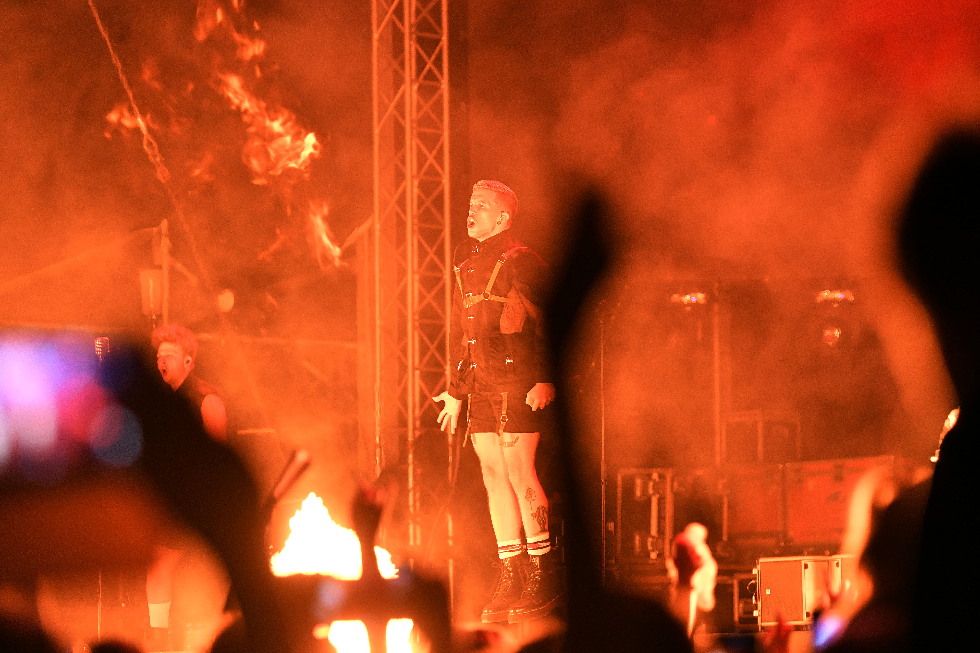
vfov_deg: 10.2
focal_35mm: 135
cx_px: 490
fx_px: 3675
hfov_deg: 15.2
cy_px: 326
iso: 2500
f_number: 4
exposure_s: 1/200
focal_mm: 135
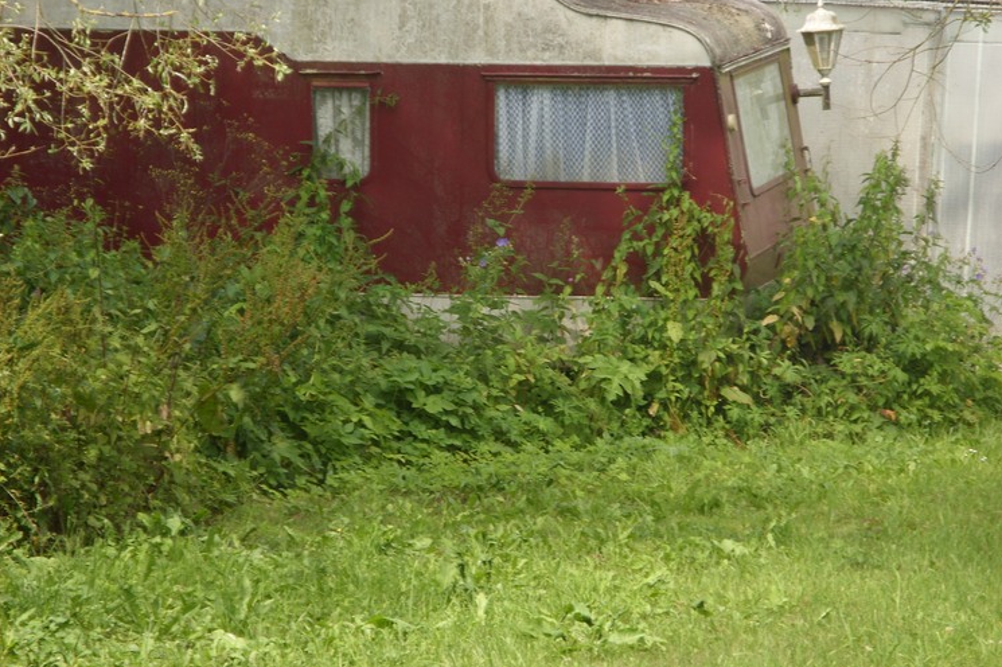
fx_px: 5536
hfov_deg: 10.3
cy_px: 290
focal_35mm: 199
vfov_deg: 6.9
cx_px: 503
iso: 50
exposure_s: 1/148
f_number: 4.6
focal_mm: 31.5
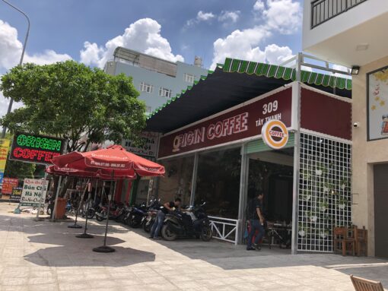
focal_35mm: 28
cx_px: 194
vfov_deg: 49.8
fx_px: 314
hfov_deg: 63.4
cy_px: 146
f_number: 1.8
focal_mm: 4
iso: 20
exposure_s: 1/1548
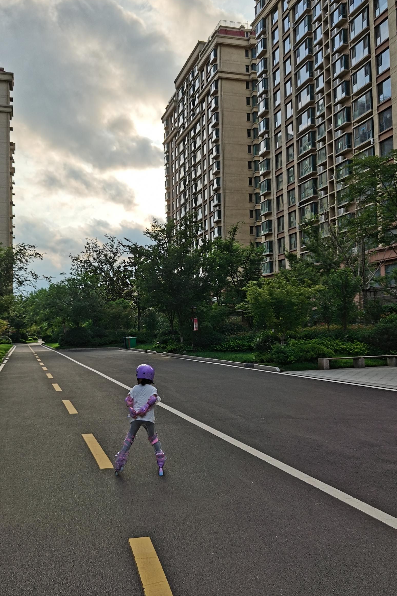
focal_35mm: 31
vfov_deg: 60.3
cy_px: 301
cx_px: 156
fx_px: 513
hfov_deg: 42.1
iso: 50
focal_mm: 4.94
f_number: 1.9
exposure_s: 1/2000
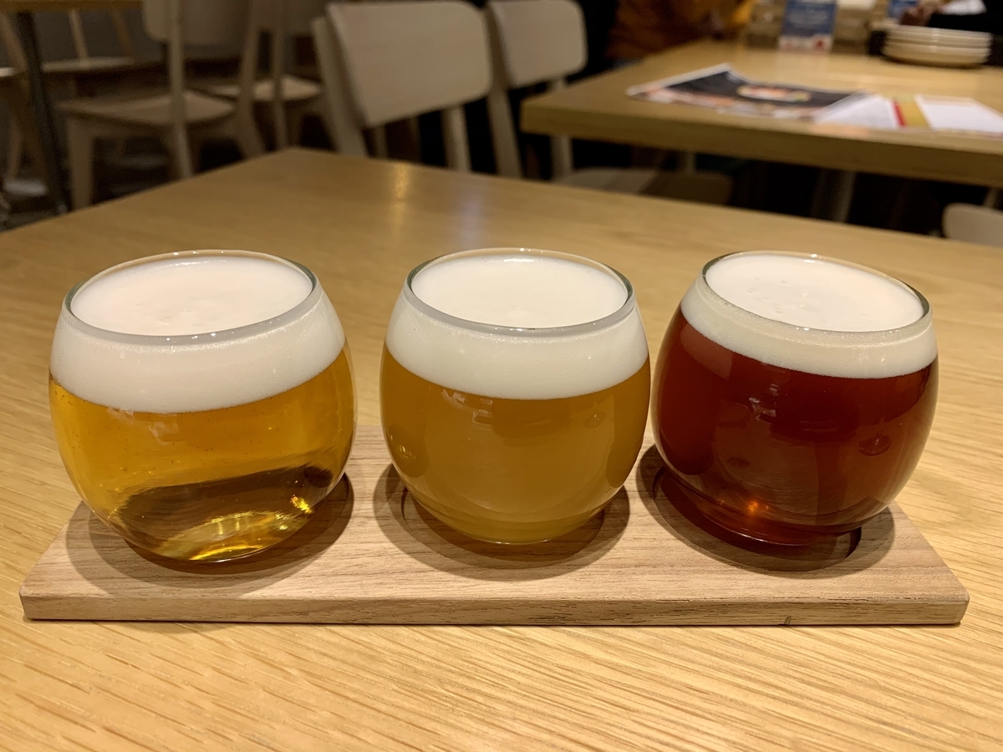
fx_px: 753
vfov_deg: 53.1
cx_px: 502
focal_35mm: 26
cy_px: 376
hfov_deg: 67.3
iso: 100
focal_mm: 4.25
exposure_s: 1/60
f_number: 1.8
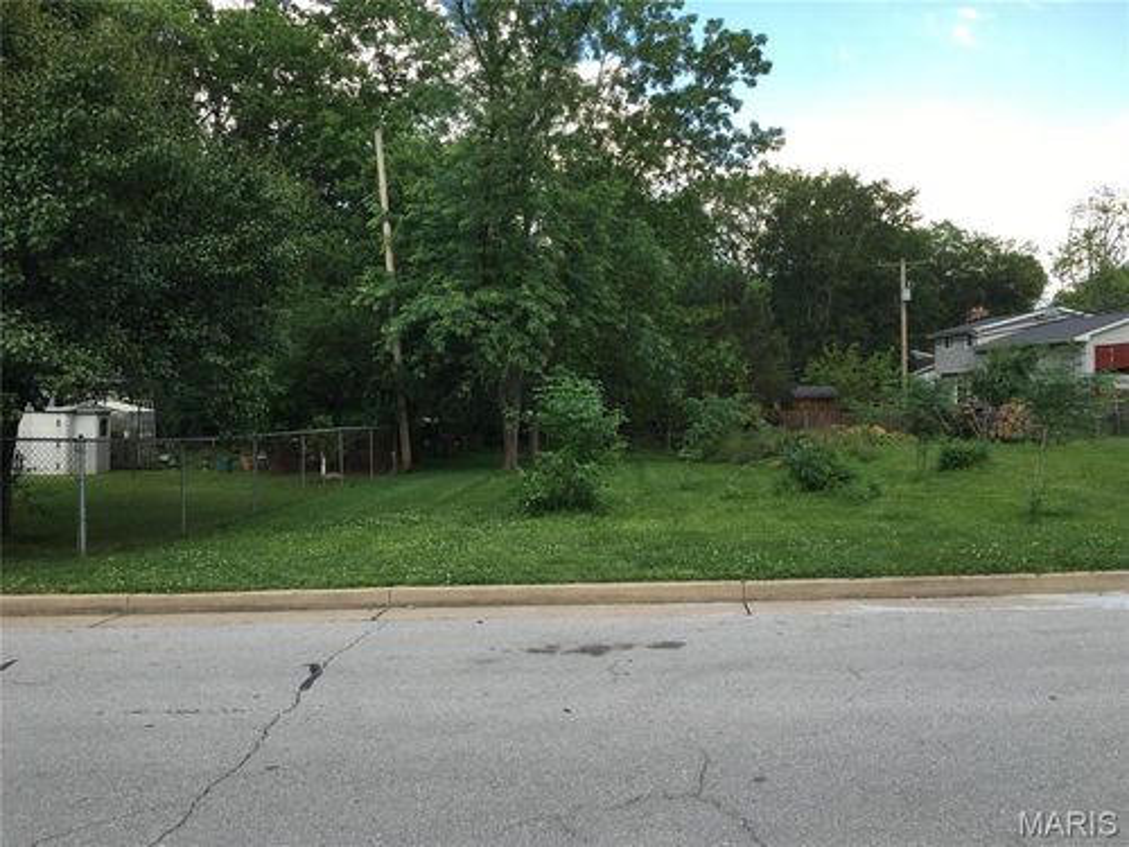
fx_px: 946
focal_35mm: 29
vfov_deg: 48.2
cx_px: 564
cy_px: 424
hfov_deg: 61.7
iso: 25
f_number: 2.2
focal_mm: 4.15
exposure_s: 1/351
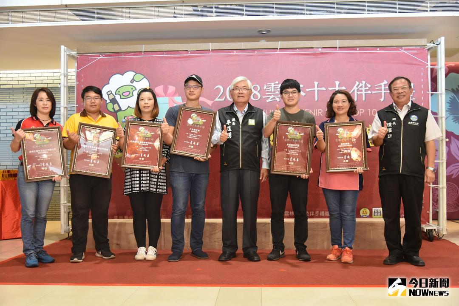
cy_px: 153
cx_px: 230
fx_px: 484
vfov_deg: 35.1
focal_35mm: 38
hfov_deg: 50.7
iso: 2000
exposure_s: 1/60
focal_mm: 38
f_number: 4
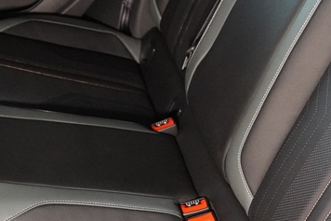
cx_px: 157
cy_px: 13
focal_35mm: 73
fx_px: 675
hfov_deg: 27.6
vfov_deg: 18.2
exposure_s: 1/160
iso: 5000
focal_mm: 17
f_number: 2.8
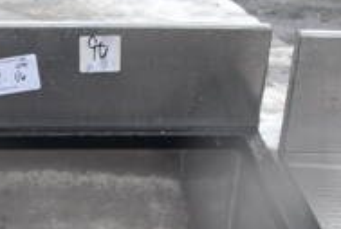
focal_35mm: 87
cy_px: 352
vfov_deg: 14.6
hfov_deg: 22.7
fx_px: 826
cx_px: 31
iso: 220
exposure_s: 1/125
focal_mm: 18
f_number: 5.6
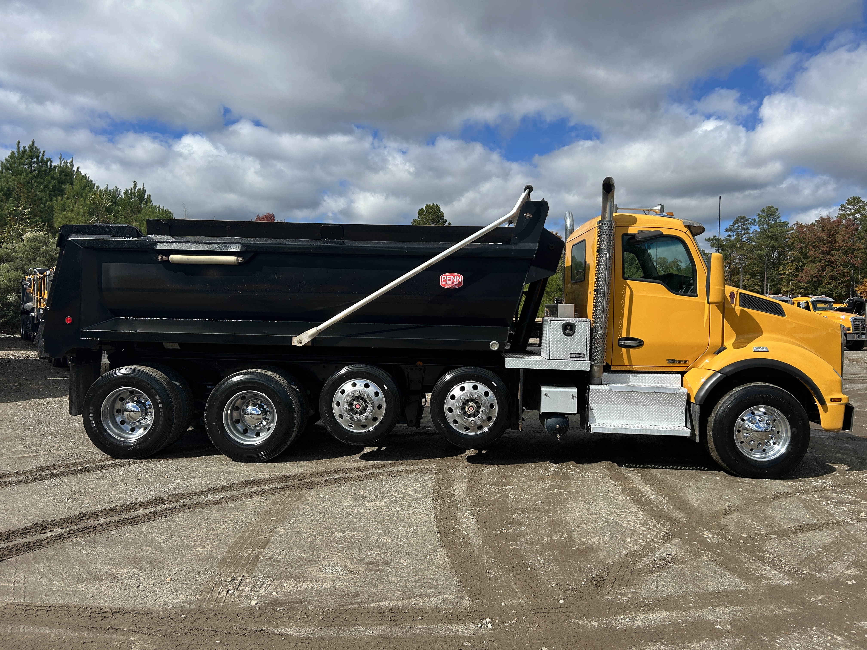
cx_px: 434
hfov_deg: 67.3
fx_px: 651
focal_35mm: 26
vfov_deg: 53.1
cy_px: 325
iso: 50
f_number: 1.5
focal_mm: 5.7
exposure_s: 1/4831
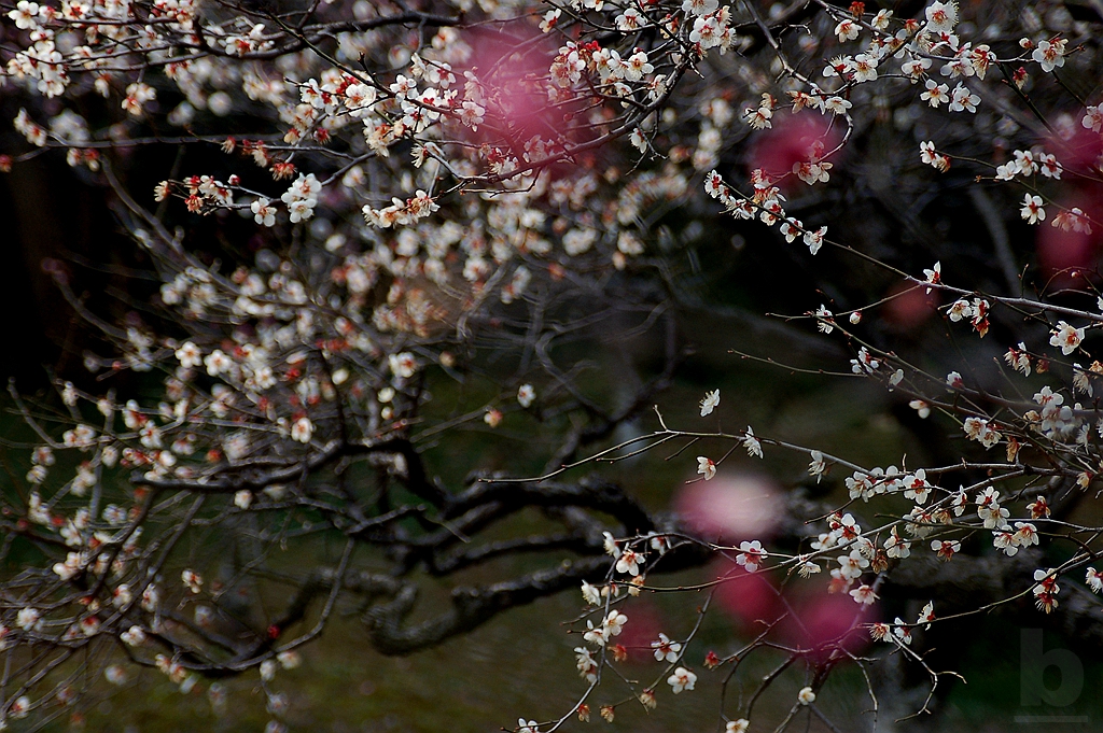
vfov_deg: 13.0
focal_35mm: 105
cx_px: 552
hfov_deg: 19.5
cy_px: 366
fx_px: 3214
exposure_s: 1/250
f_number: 5
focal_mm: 70
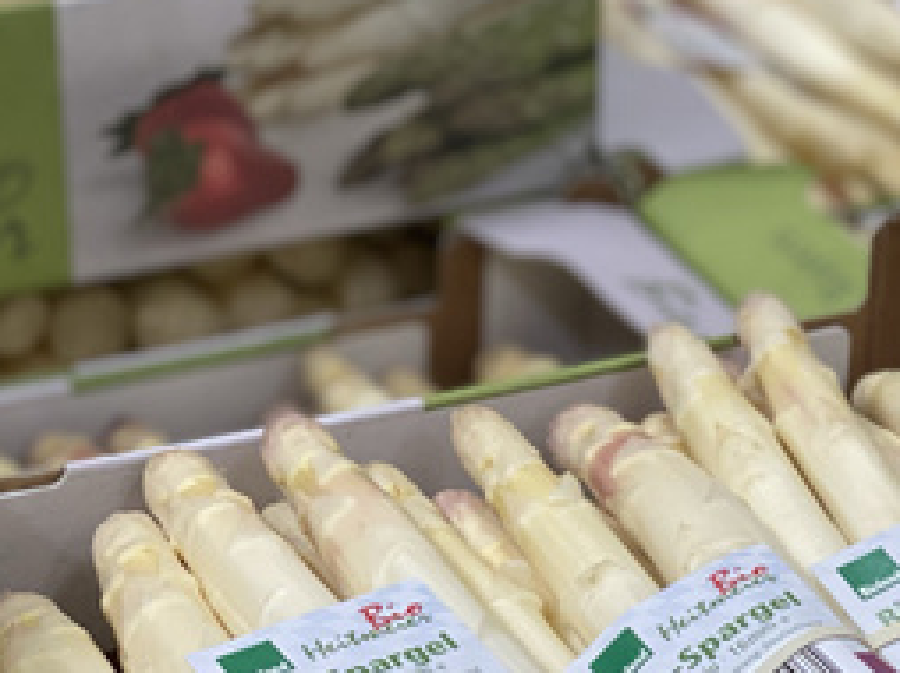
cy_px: 574
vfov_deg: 12.0
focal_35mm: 123
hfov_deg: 15.7
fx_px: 3195
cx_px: 904
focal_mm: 6
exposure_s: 1/100
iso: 160
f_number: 2
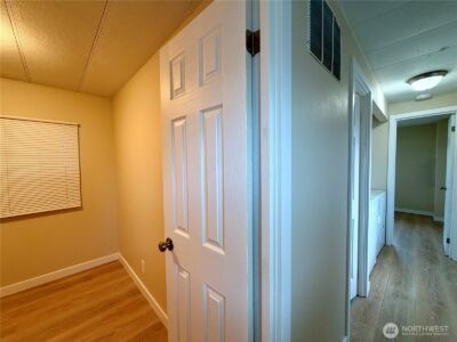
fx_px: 185
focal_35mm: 14
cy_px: 171
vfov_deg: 85.7
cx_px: 228
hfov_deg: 102.1
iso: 160
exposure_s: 1/60
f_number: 2.2
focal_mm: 2.22
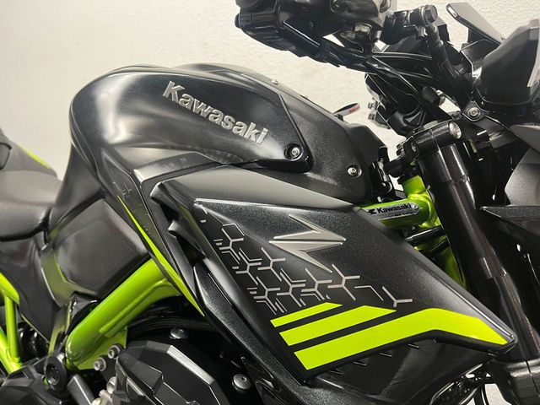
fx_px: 406
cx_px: 270
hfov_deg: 67.3
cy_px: 202
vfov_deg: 53.1
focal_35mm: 26
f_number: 1.6
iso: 320
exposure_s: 1/50
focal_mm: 5.1
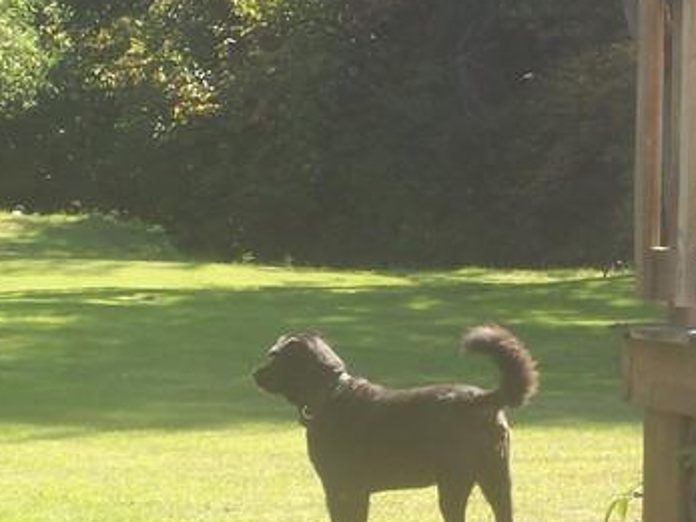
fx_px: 4120
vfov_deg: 7.2
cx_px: 355
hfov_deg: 9.7
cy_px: 357
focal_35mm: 205
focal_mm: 16.8
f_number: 4.8
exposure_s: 1/180
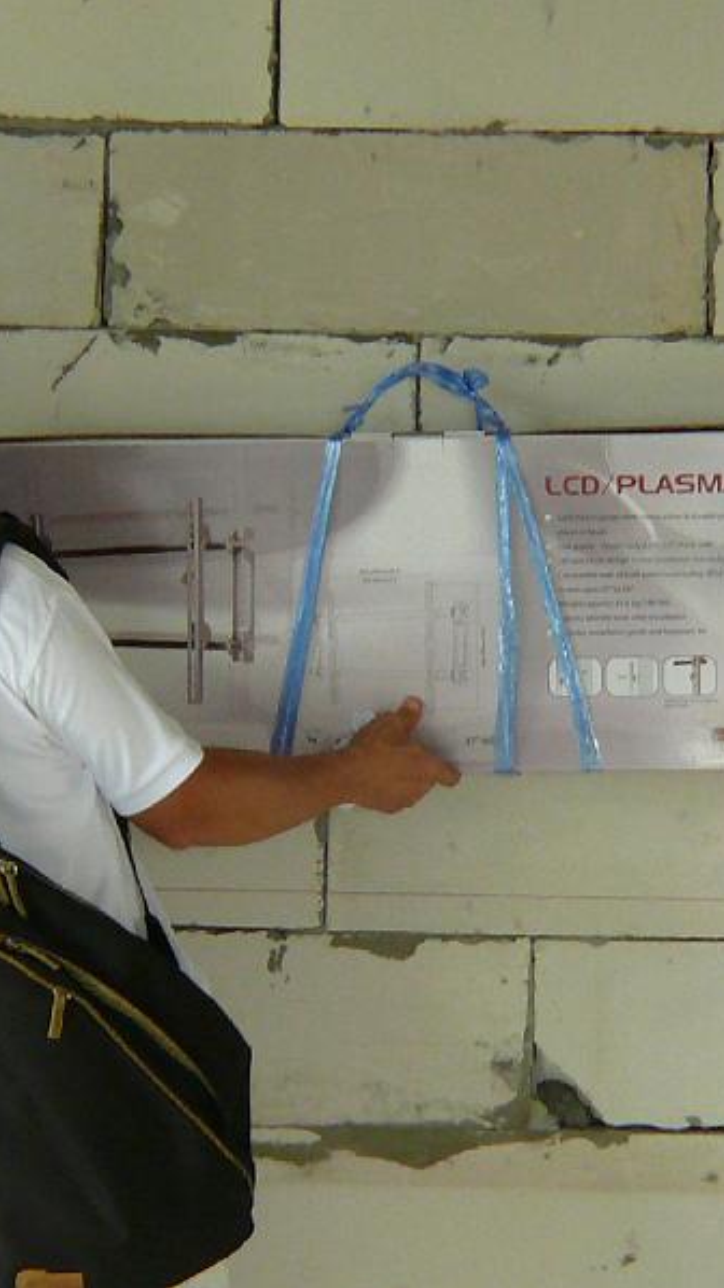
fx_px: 8266
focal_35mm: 242
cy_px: 644
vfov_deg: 8.9
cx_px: 407
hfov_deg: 5.0
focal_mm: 19.7
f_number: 3.2
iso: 200
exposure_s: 1/25
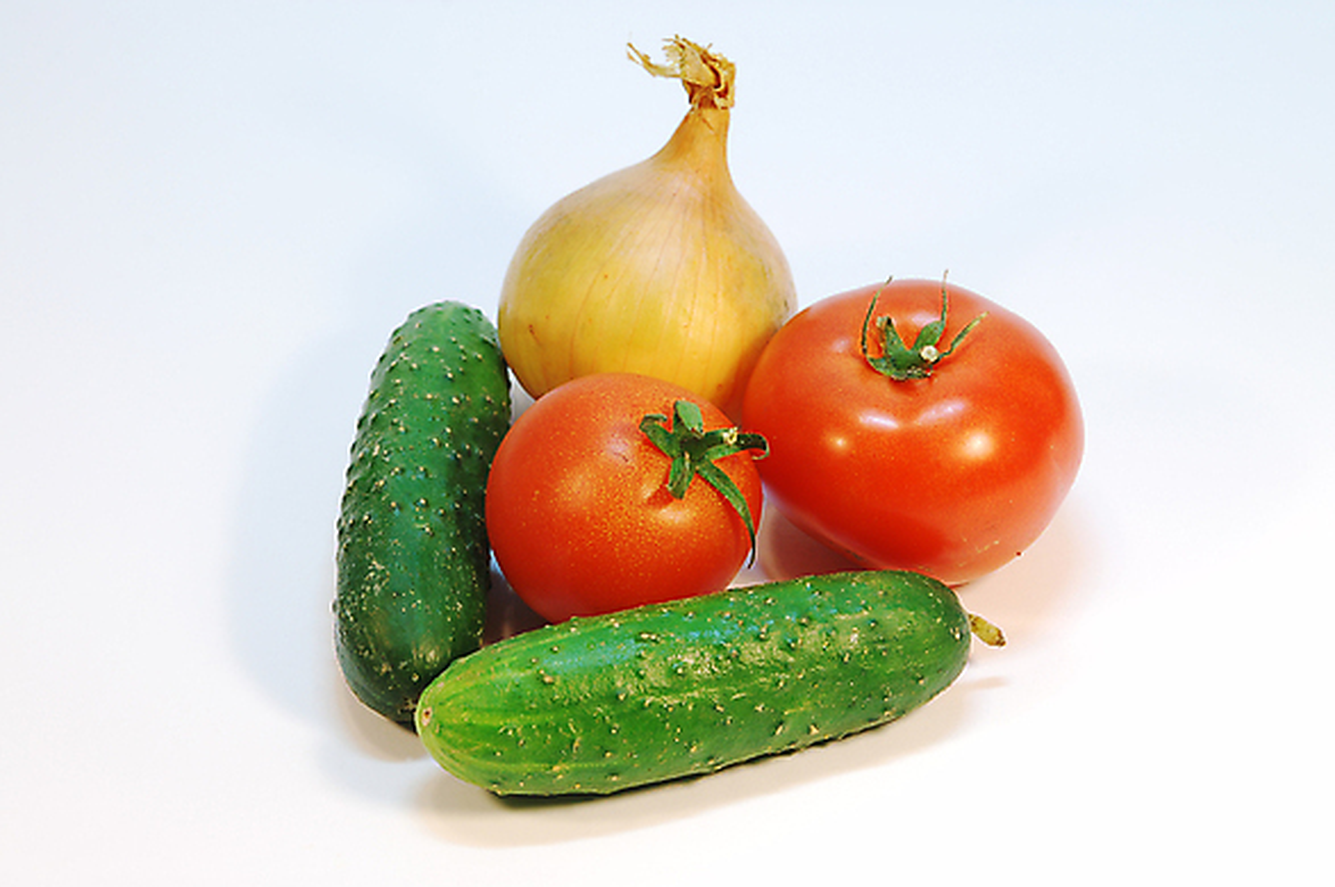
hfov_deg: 17.1
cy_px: 434
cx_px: 666
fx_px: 4445
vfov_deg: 11.4
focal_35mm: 120
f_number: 11
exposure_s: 1/6
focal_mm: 78
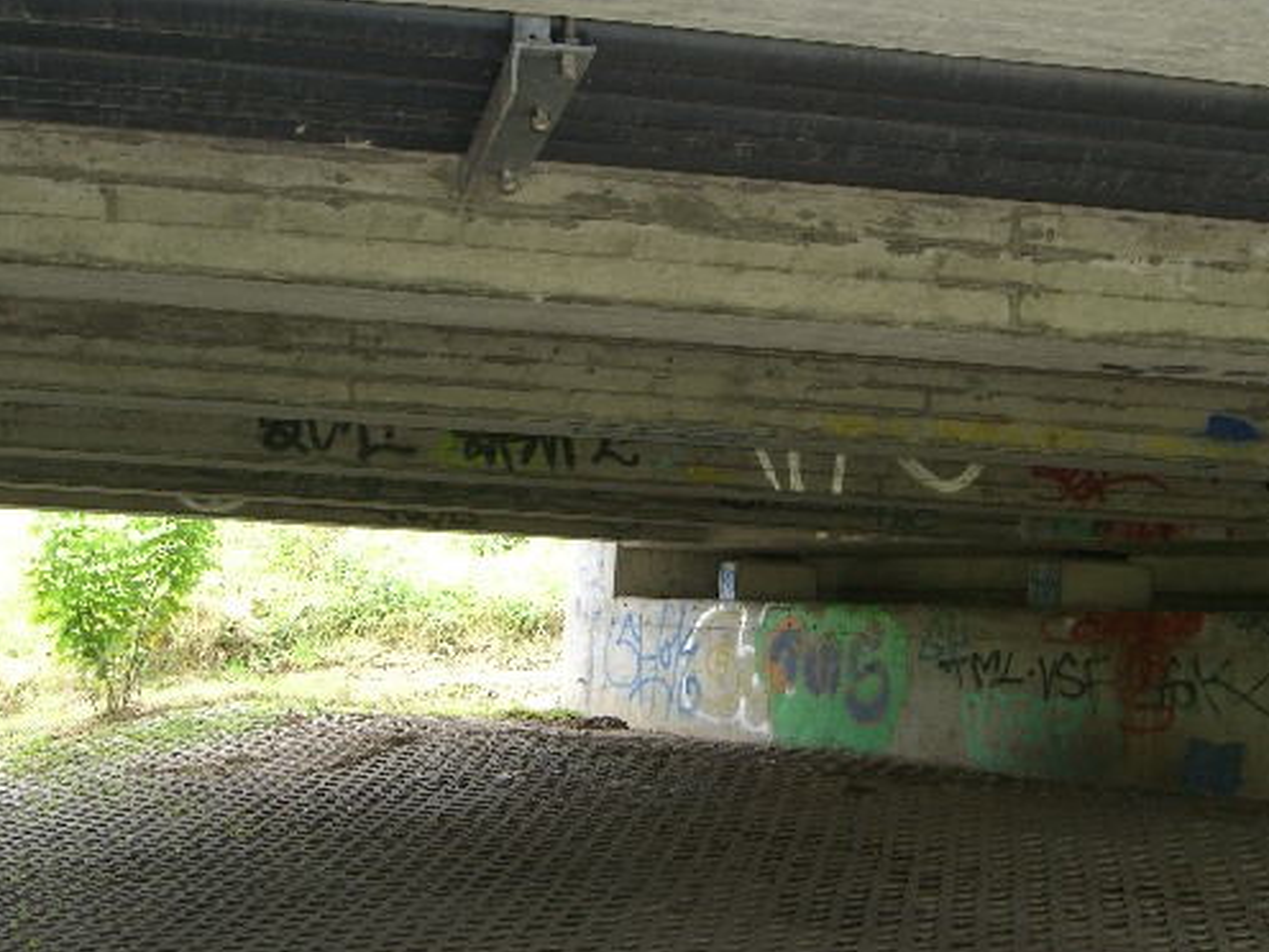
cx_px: 682
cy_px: 516
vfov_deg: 21.9
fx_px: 2456
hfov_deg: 29.0
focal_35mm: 67
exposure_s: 1/60
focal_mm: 11.8
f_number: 3.6
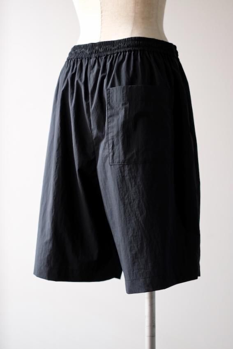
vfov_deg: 37.5
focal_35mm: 53
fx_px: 514
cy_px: 174
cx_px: 116
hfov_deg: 25.5
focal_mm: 35
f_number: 1.6
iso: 1600
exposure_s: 1/60
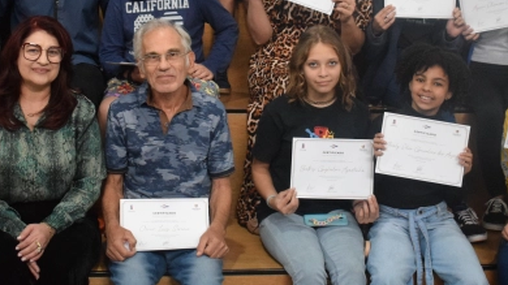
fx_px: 916
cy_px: 33
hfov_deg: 30.9
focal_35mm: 68
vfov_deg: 17.5
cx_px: 206
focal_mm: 22
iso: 3200
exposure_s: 1/400
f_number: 3.8
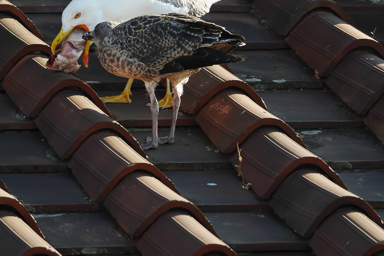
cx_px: 168
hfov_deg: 1.9
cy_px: 18
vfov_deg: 1.3
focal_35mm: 1075
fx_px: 11465
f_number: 8
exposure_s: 1/125
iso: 200
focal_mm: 300
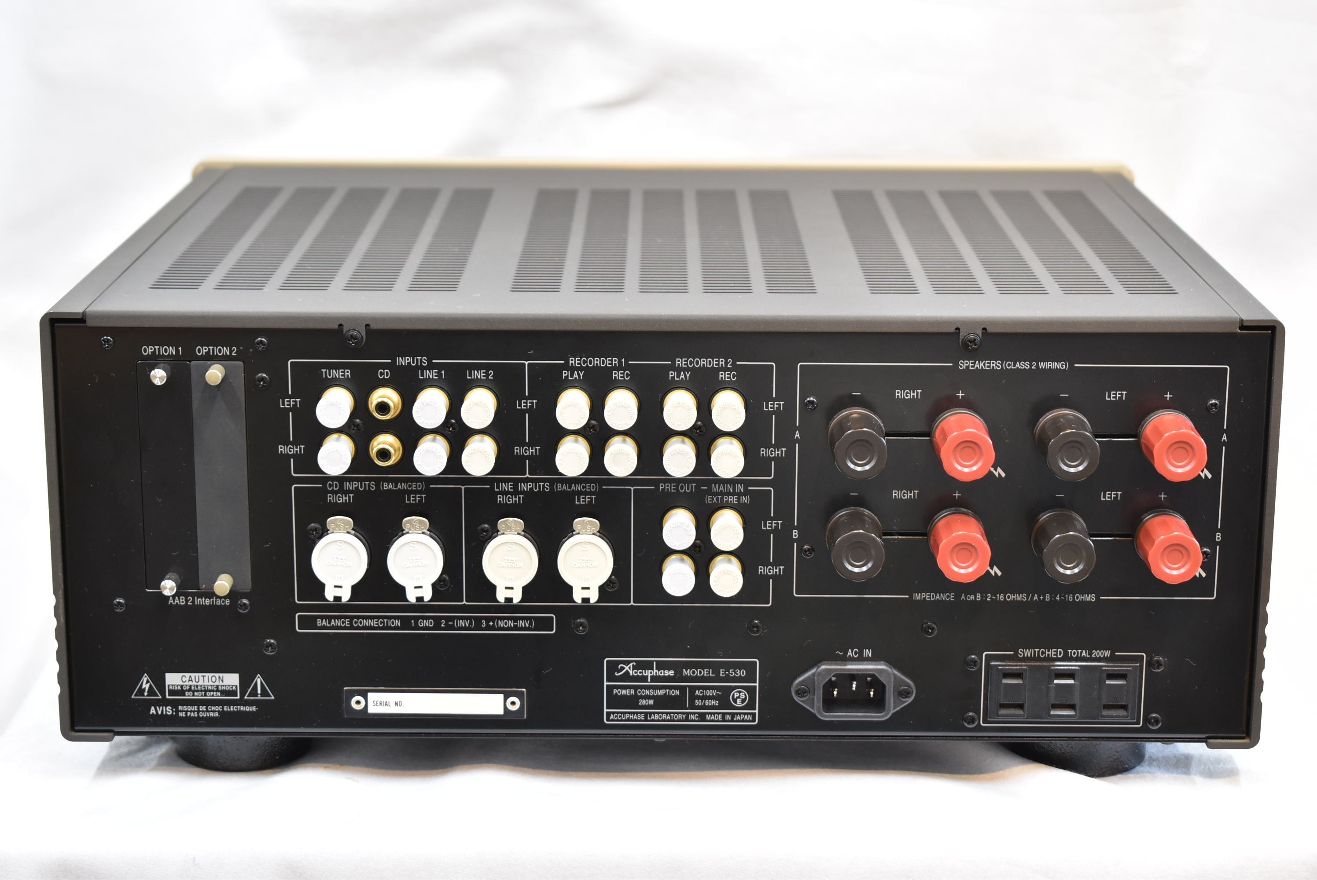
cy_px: 440
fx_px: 2636
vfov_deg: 19.0
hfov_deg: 28.1
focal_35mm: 72
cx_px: 658
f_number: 5.3
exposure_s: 1/13
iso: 500
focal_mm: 48
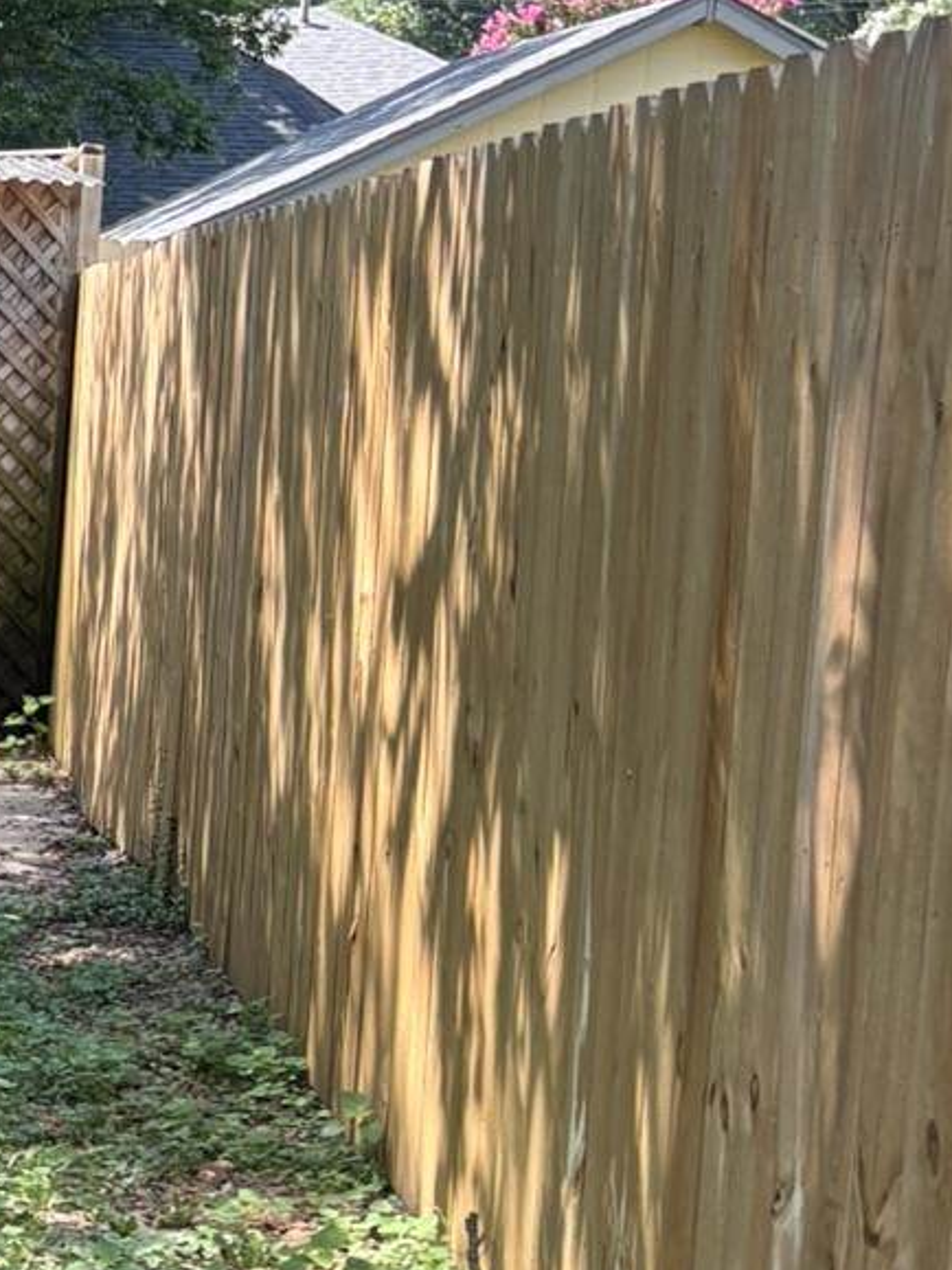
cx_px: -592
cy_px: 1013
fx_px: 3375
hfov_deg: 14.6
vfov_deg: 21.1
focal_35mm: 92
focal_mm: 5.96
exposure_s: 1/187
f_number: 1.6
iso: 40
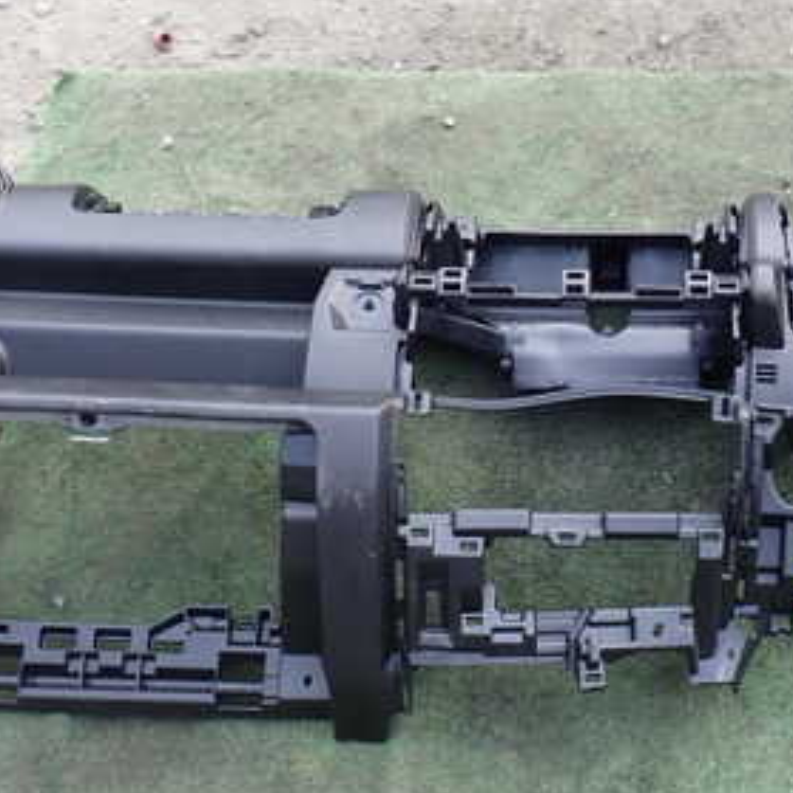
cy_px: 333
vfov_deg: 30.0
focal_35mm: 57
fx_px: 1477
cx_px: 597
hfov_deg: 29.6
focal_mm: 5.4
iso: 100
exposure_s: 1/100
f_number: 3.2
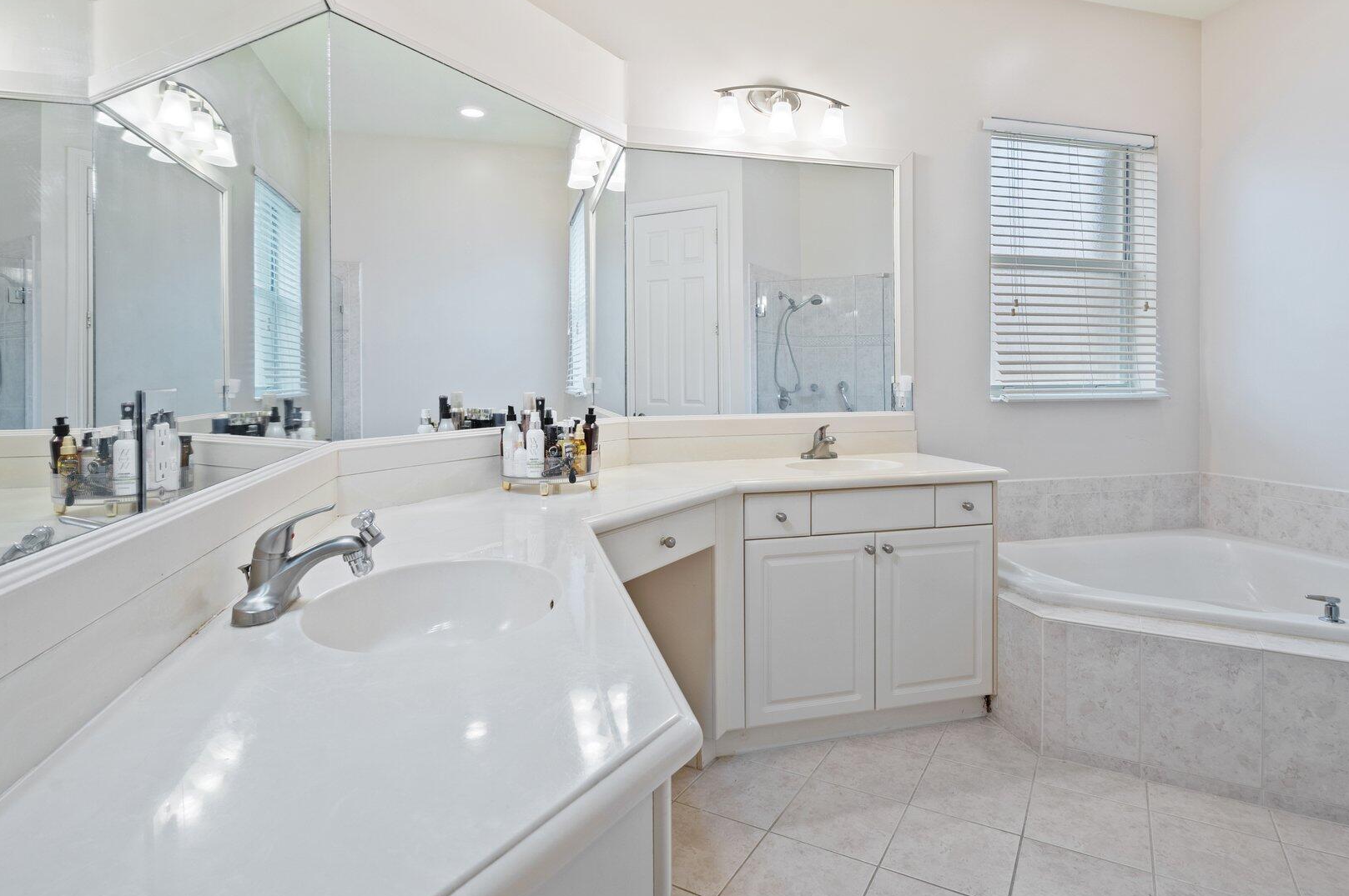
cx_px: 705
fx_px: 711
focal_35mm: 19
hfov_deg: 86.9
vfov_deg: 64.2
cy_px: 388
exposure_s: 1/5
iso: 200
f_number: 8
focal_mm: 15
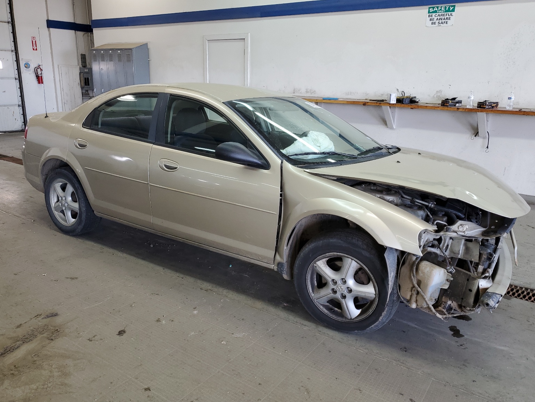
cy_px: 198
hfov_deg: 65.3
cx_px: 267
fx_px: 417
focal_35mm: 27
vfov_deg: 51.4
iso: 52
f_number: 1.5
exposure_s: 1/60.2
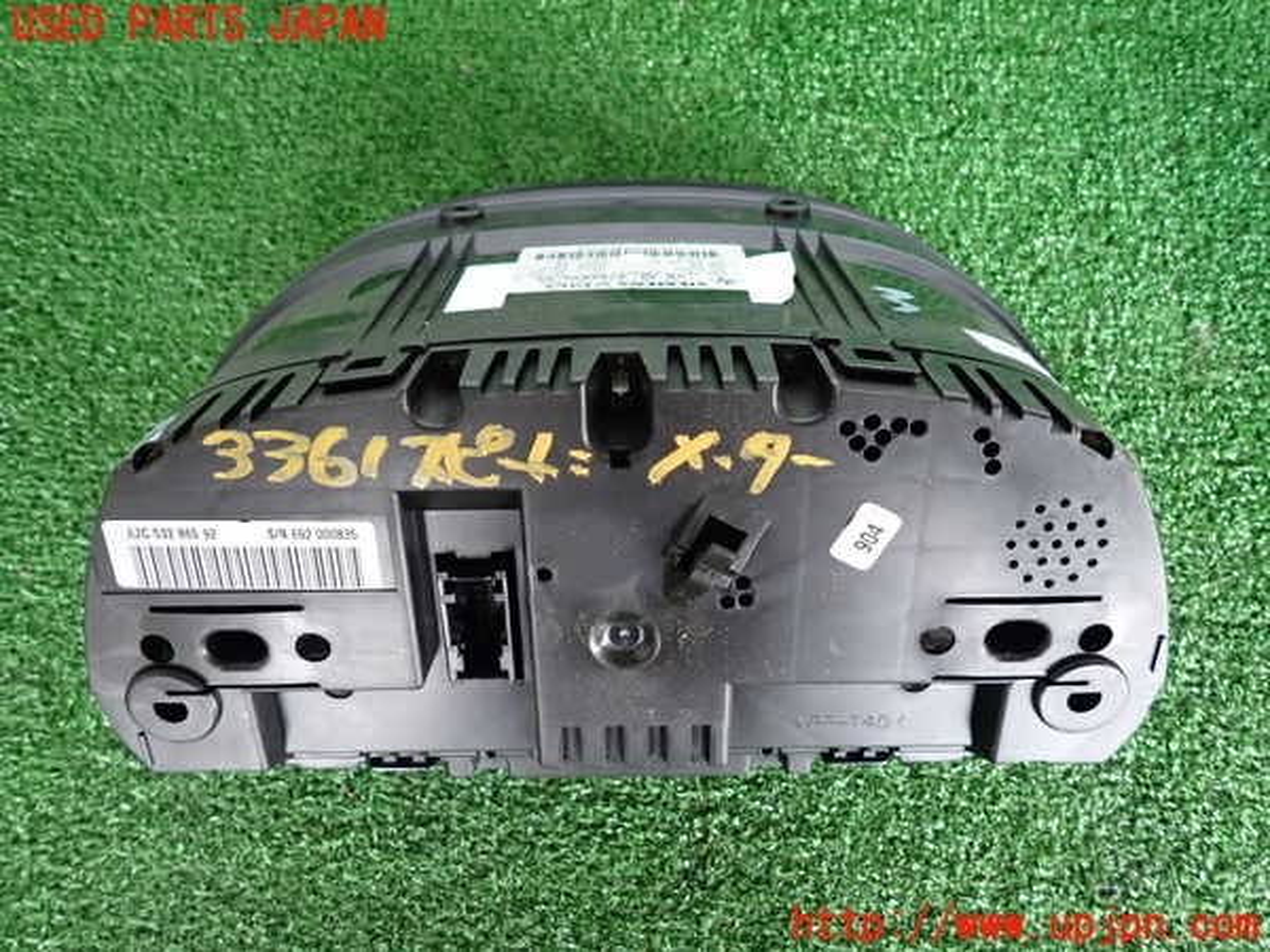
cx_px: 635
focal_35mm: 25
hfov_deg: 69.4
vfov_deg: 54.9
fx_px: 917
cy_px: 476
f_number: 2
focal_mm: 4.5
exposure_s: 1/30
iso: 320
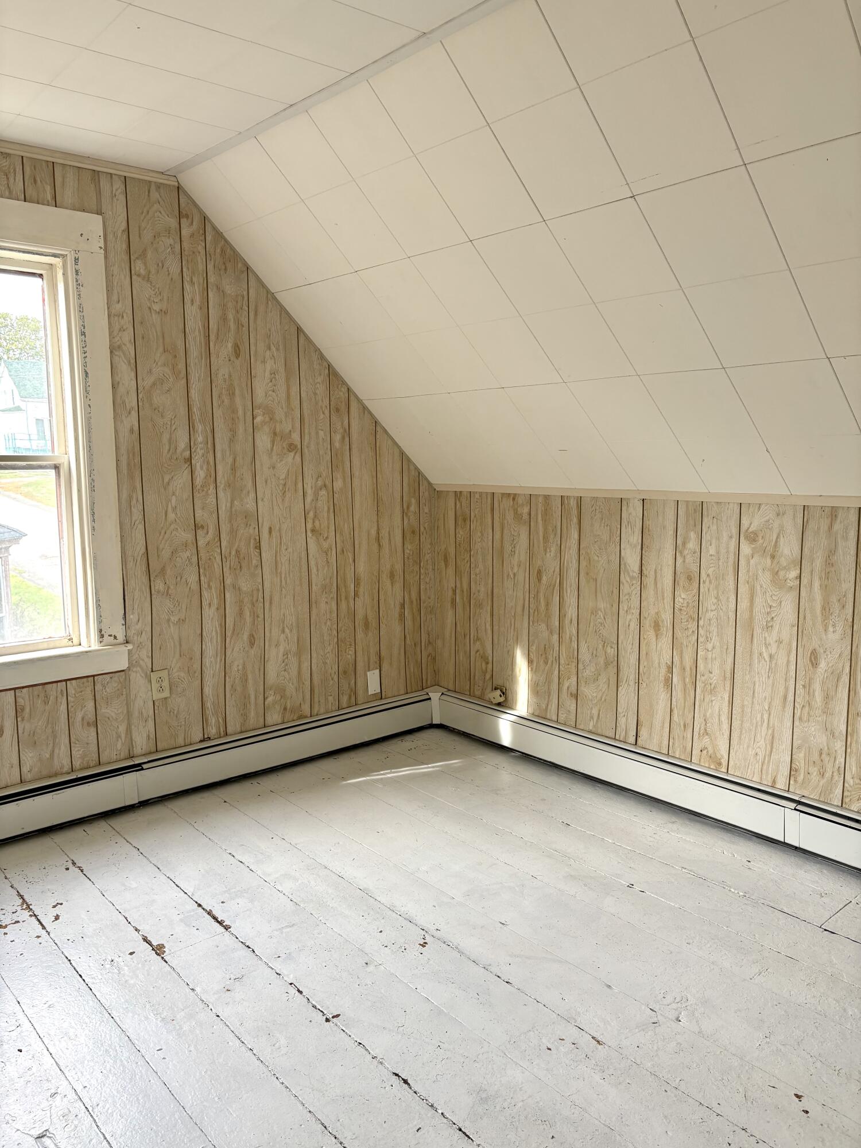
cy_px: 574
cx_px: 430
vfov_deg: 67.3
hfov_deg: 53.1
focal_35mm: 26
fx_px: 862
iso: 50
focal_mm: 5.96
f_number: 1.6
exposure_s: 1/121
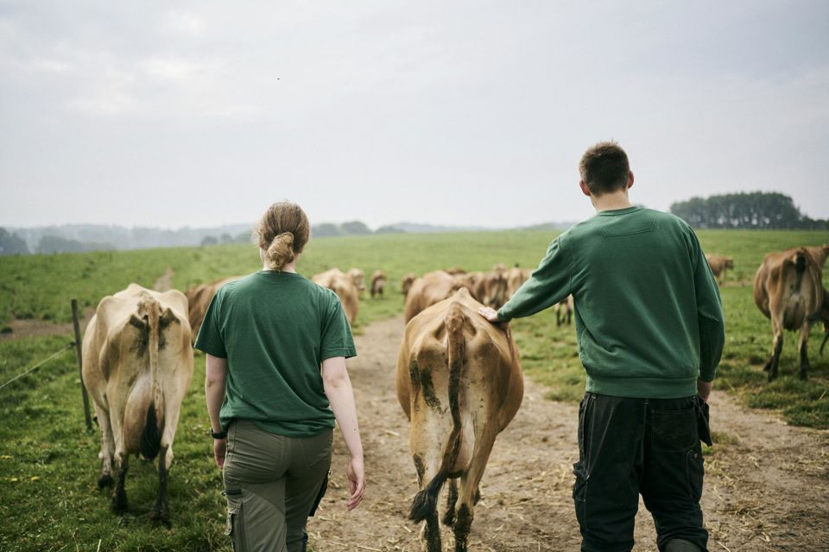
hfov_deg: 54.4
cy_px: 276
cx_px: 414
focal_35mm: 35
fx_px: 806
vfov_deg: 37.9
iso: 64
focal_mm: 35
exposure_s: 1/2500
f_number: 1.8
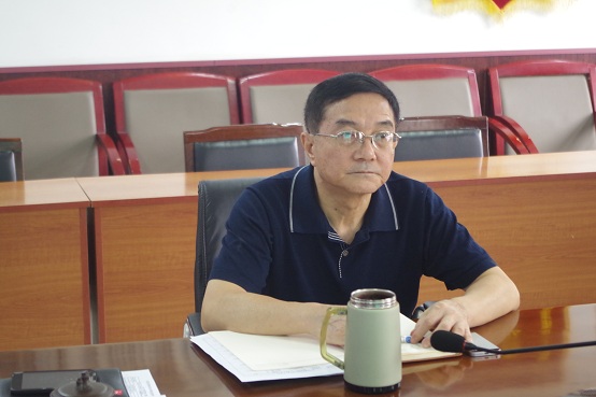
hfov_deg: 24.8
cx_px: 298
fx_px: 1357
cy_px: 198
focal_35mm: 82
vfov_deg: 16.6
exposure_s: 1/20
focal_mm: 55
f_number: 5.6
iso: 1600
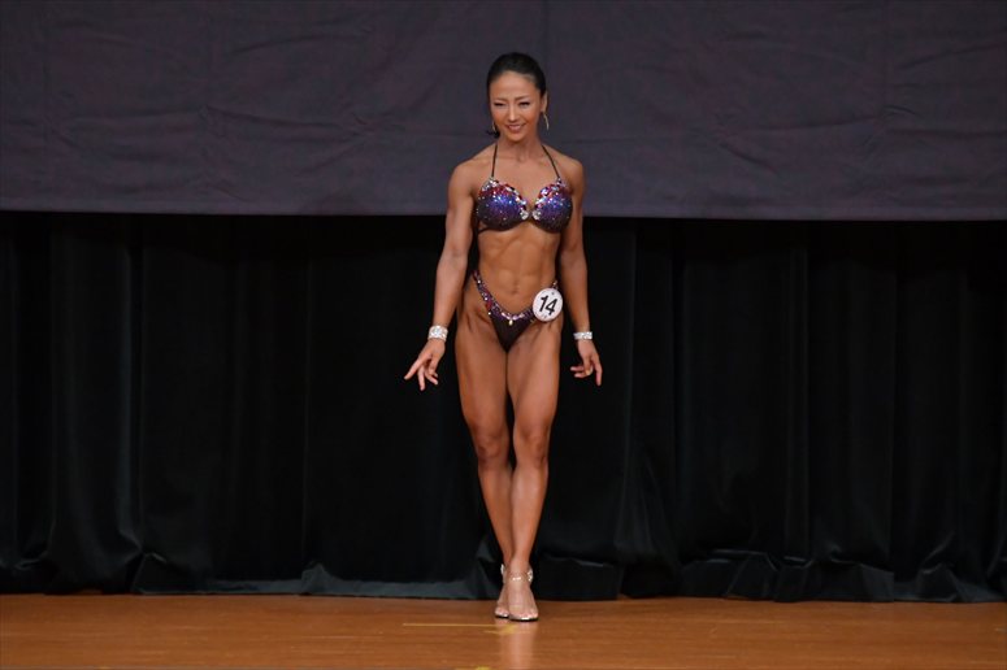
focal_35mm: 345
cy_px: 335
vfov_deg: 4.0
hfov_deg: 6.0
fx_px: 9646
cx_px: 504
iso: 4000
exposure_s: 1/400
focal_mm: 230
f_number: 5.6
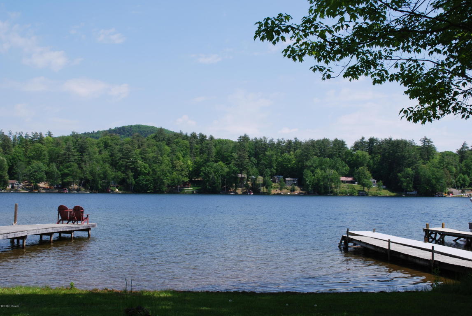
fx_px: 551
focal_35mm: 42
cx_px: 236
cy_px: 158
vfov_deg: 32.0
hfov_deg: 46.3
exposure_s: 1/200
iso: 100
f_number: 7.1
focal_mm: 28
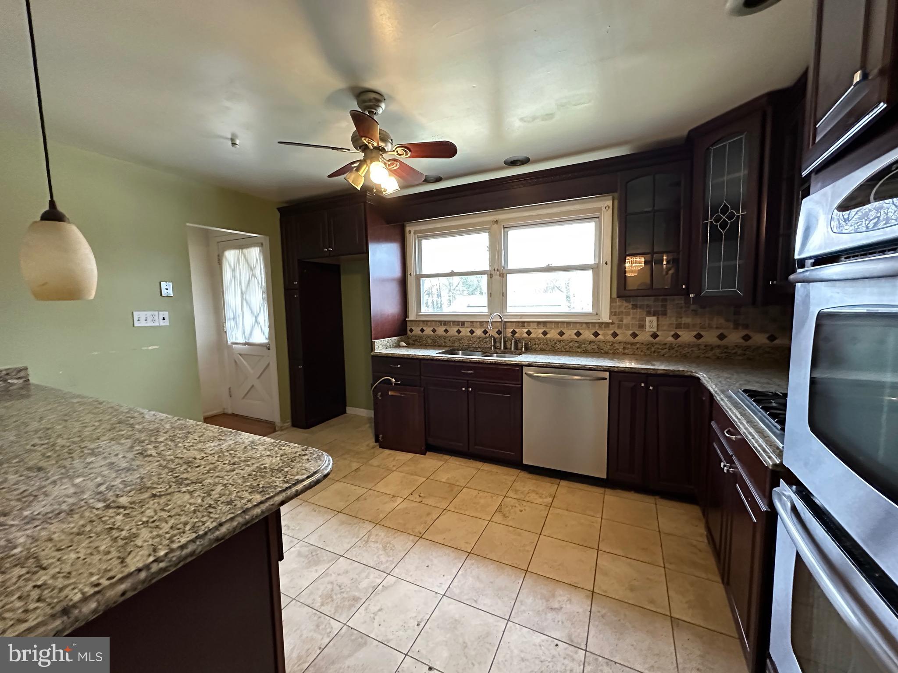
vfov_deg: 85.7
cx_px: 449
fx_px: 363
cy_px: 336
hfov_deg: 102.1
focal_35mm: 14
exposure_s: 1/60
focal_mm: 2.22
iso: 1250
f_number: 2.2
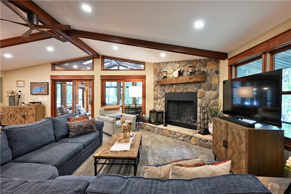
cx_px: 146
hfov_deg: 96.7
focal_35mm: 16
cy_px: 97
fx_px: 129
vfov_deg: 73.7
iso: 400
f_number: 5.6
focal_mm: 16
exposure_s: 1/6
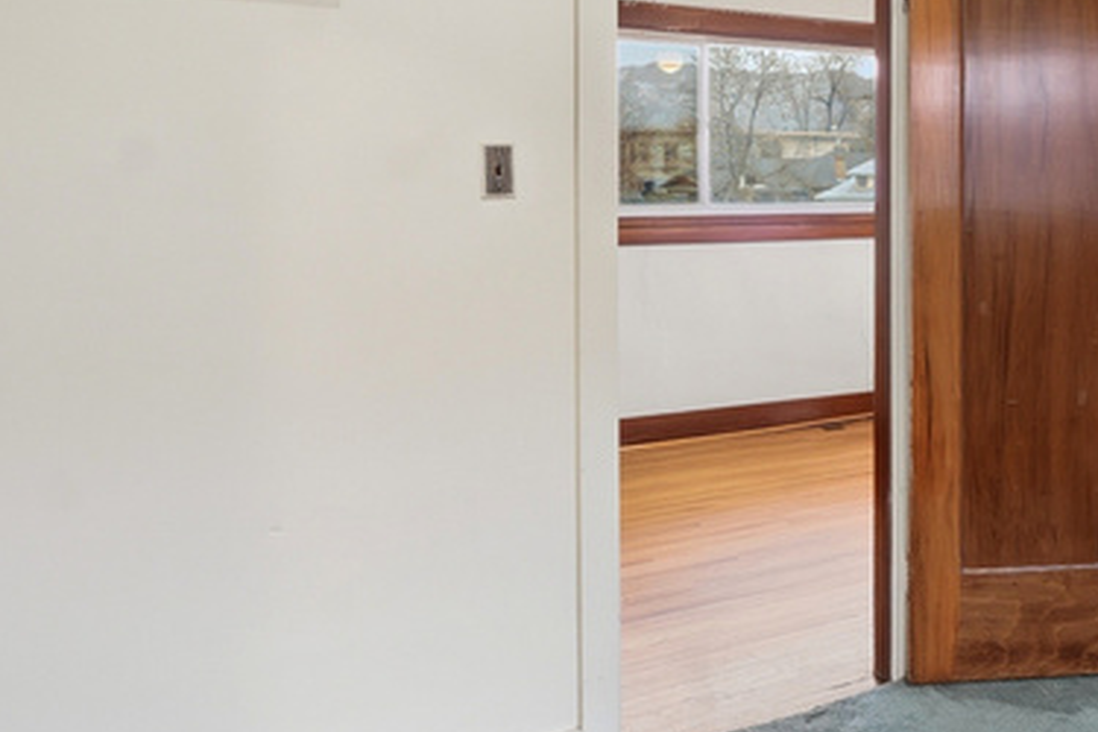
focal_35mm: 41
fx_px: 1259
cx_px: 949
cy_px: 203
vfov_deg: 32.0
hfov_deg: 43.8
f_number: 6.3
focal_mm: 15.1
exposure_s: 1/640
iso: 500
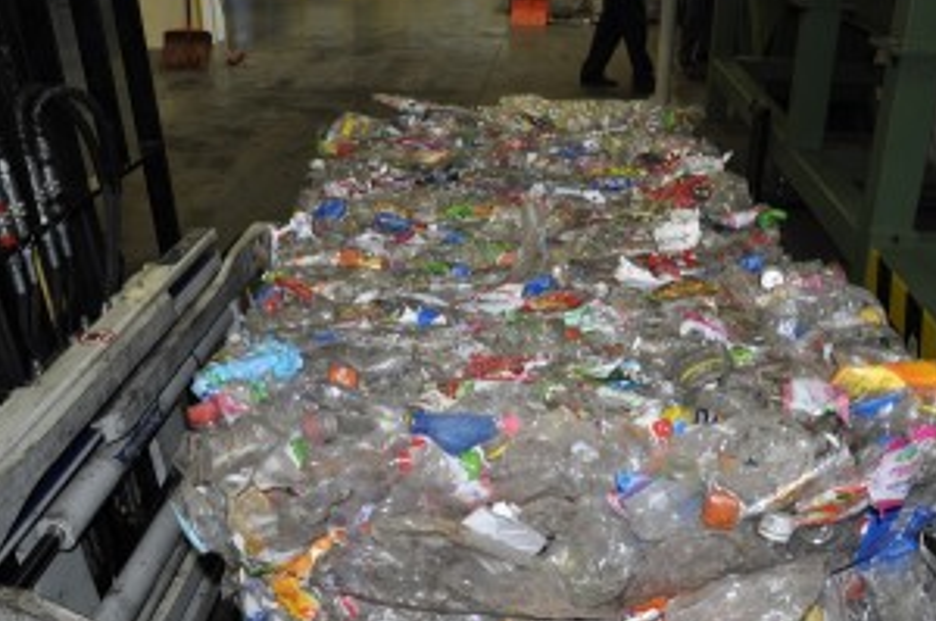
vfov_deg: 36.7
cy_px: 364
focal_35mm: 36
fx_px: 934
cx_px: 549
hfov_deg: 52.9
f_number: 3.5
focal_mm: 18
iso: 320
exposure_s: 1/60
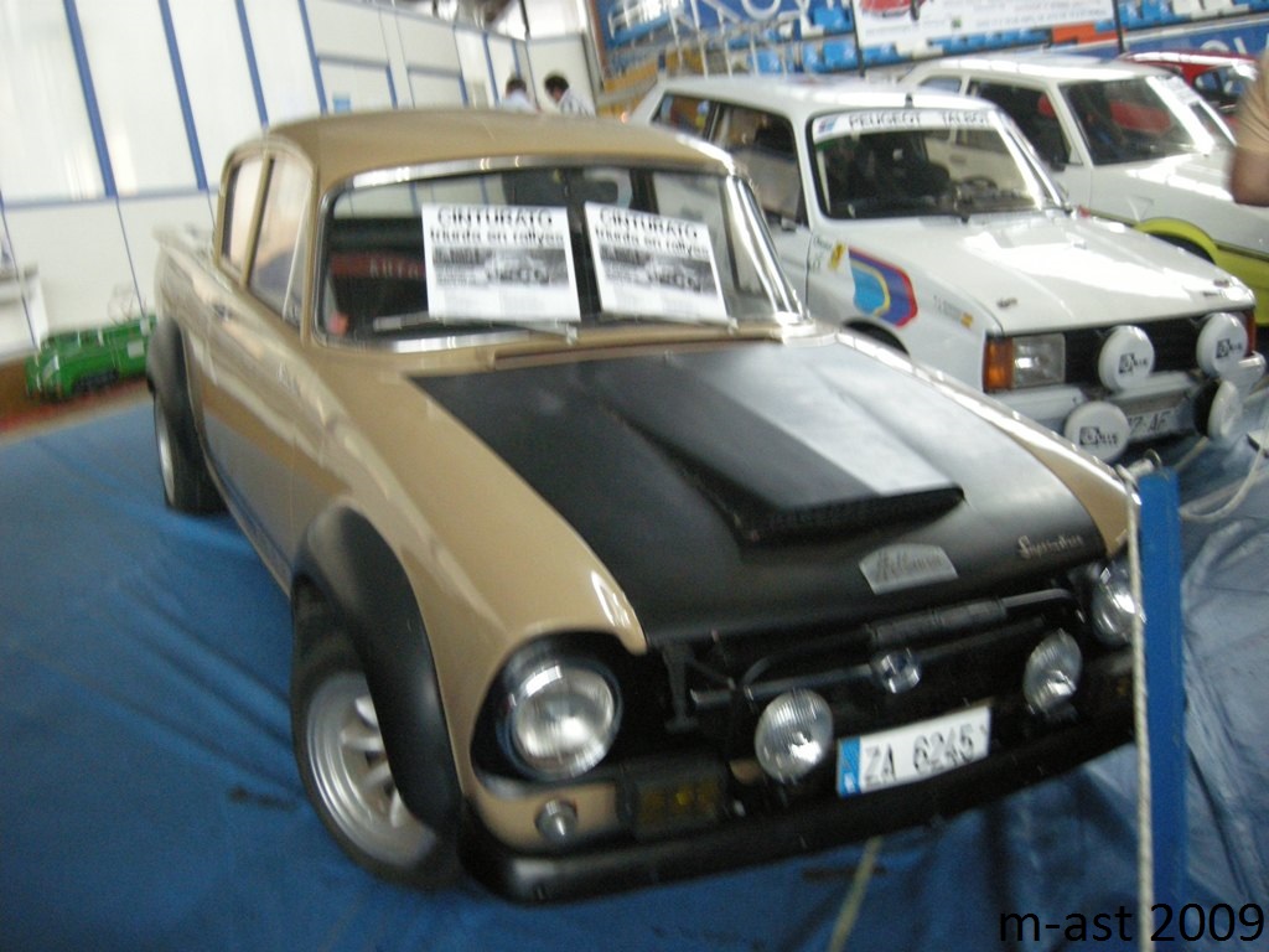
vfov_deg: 40.7
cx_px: 634
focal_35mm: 35
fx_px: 1283
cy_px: 476
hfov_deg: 52.6
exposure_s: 1/14.1
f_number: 2.7
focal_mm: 7.5
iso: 400
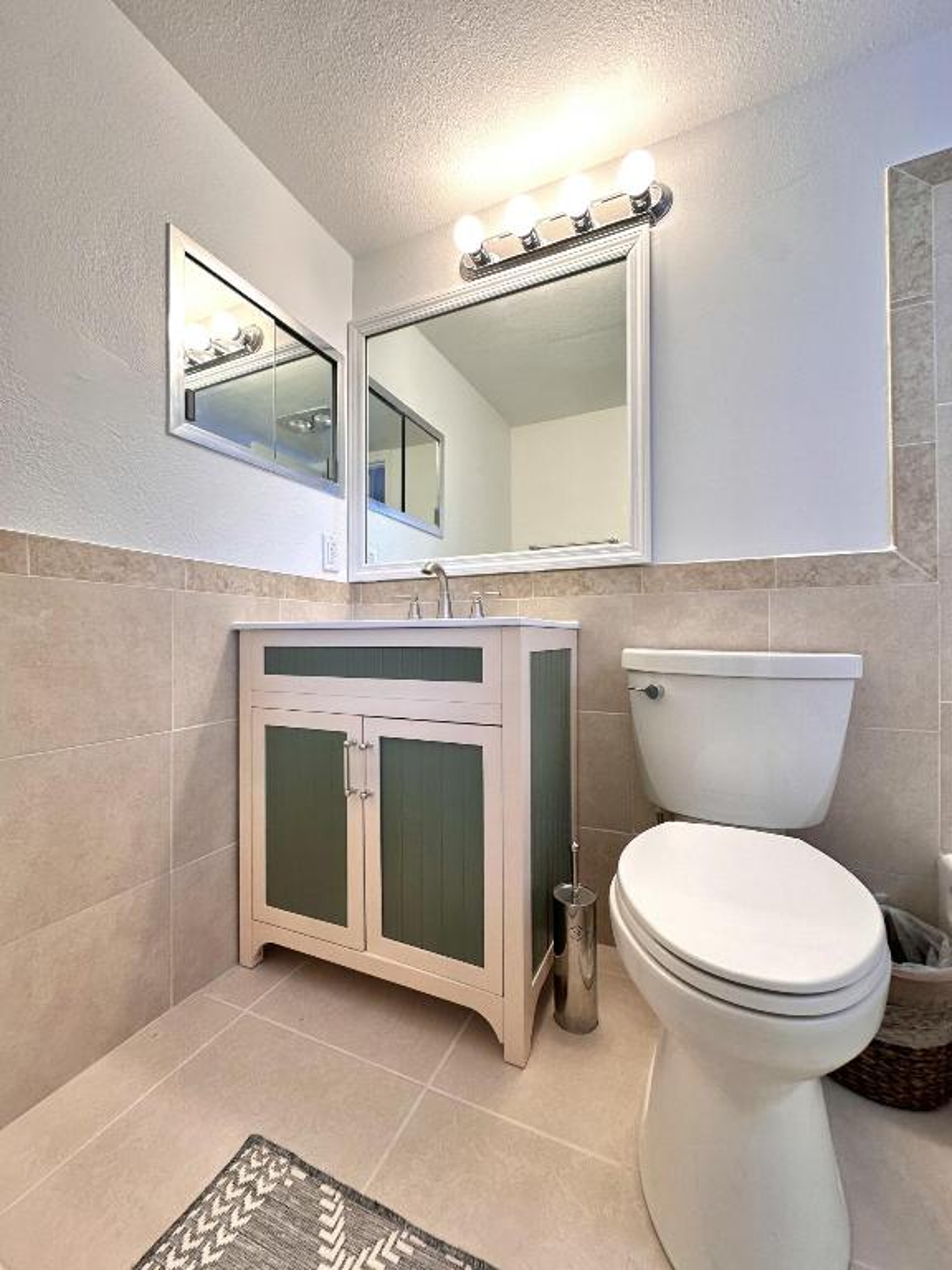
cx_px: 476
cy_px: 635
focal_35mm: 14
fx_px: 513
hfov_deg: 85.7
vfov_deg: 102.1
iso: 100
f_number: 2.2
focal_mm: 2.22
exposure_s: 1/120
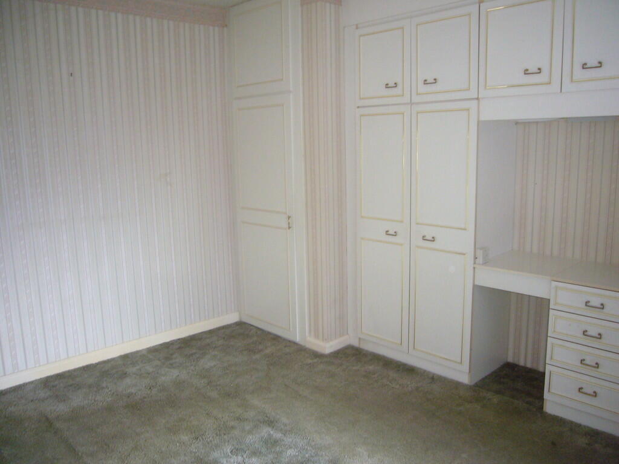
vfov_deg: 49.7
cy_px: 232
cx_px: 310
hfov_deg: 63.4
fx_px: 501
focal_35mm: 28
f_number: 2.8
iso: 200
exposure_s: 1/30
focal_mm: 4.6
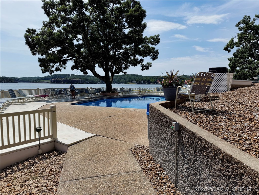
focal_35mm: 24
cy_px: 98
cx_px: 130
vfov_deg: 56.8
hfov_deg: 71.6
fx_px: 180
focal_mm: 6.76
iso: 80
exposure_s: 1/8130
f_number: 1.78
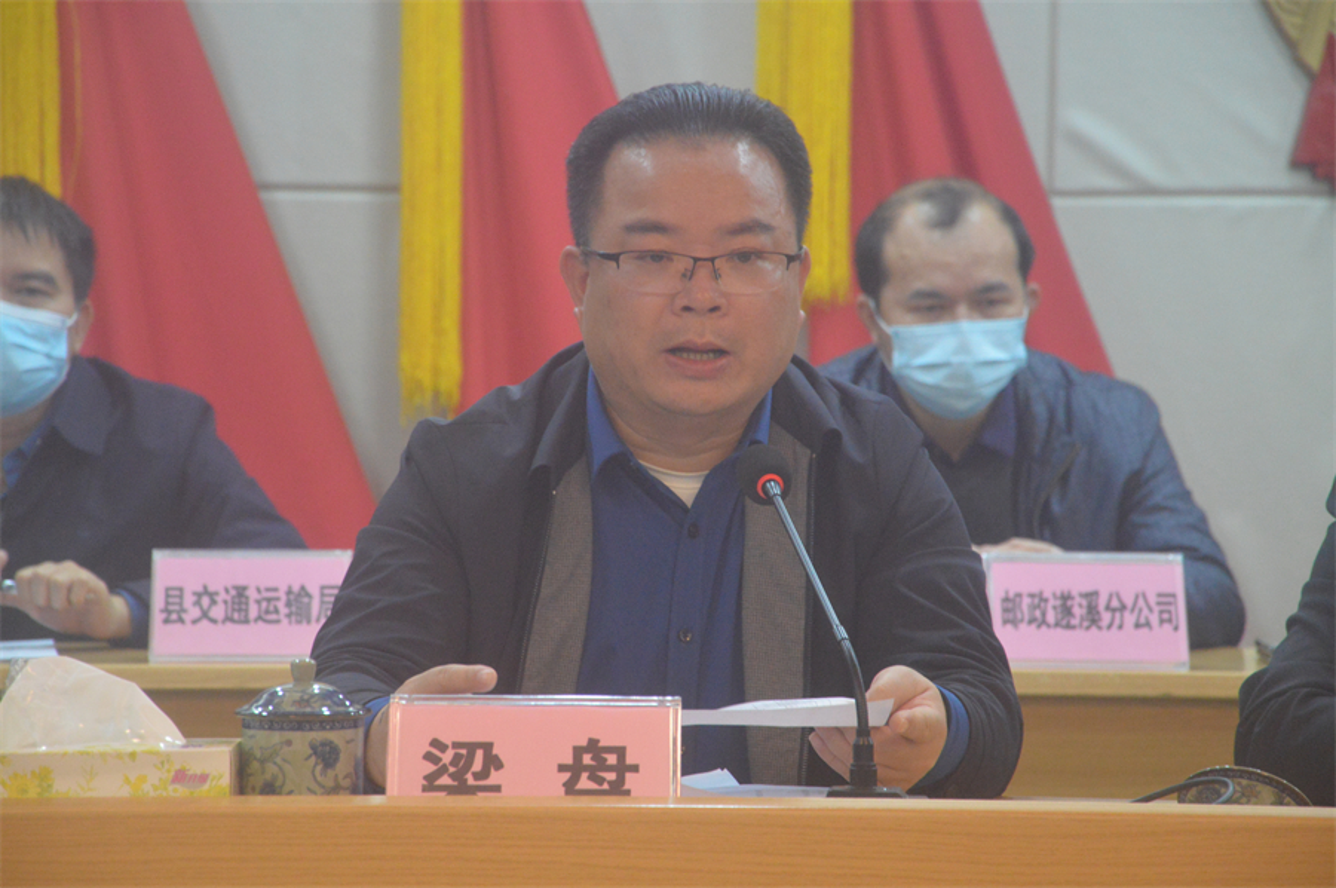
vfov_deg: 8.7
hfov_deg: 13.1
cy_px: 444
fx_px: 5839
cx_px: 668
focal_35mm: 158
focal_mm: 105
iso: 2800
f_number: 5.6
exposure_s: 1/60
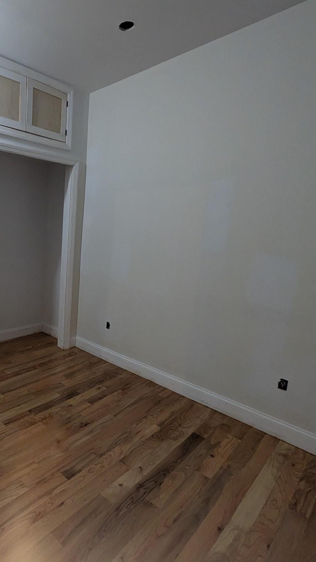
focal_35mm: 21
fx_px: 313
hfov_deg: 48.8
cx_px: 40
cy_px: 277
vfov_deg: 83.8
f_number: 2.2
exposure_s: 1/120
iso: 281
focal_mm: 1.83
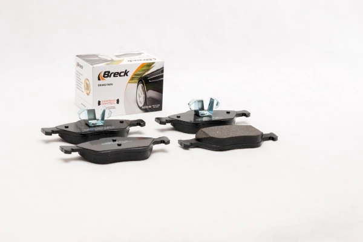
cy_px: 121
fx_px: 907
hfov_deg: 22.6
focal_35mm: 90
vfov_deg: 15.2
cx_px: 182
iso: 100
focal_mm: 60
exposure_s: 1/125
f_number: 13
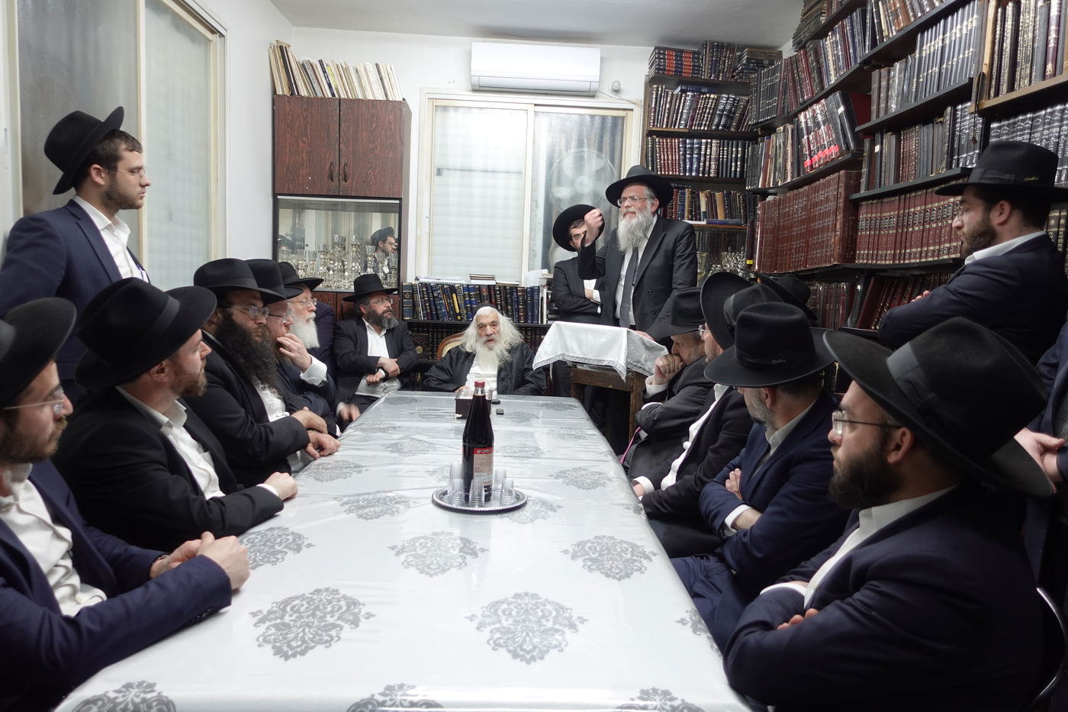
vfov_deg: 53.1
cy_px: 356
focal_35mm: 24
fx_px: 712
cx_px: 534
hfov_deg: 73.8
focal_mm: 9.4
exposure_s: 1/30
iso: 125
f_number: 2
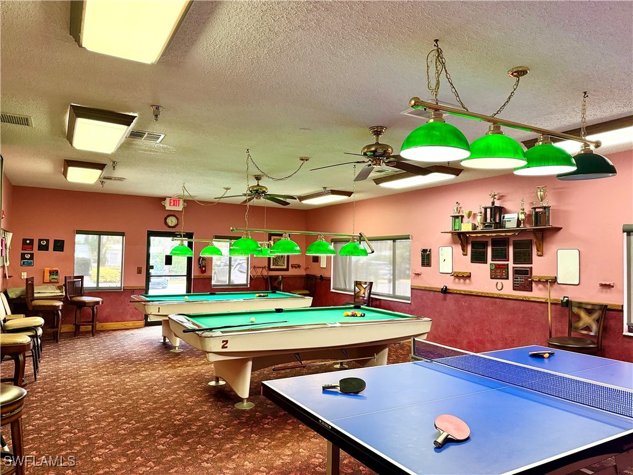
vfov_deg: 56.8
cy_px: 238
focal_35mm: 24
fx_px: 439
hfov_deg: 71.6
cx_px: 316
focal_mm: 6.76
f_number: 1.78
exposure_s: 1/120
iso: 400
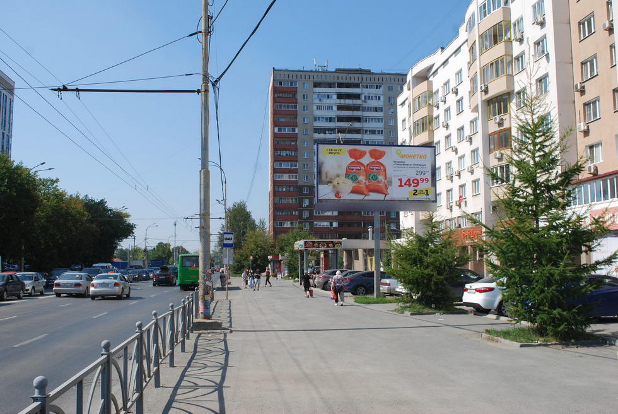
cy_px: 207
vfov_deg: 37.0
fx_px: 619
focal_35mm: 36
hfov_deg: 53.1
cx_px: 309
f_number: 8
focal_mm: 24
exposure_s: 1/250
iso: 100
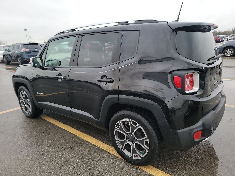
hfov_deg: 69.4
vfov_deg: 54.9
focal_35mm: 25
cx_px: 121
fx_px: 170
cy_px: 87
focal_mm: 6.7
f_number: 1.8
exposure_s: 1/59
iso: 128
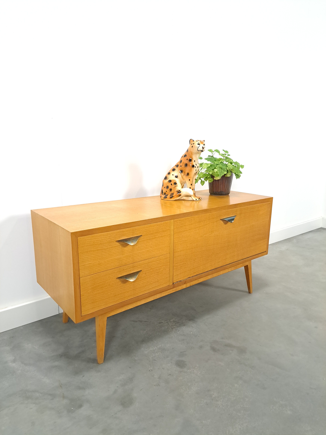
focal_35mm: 24
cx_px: 163
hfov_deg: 56.8
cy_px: 218
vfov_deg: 71.6
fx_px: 301
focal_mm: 5.23
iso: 400
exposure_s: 1/50
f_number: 1.8
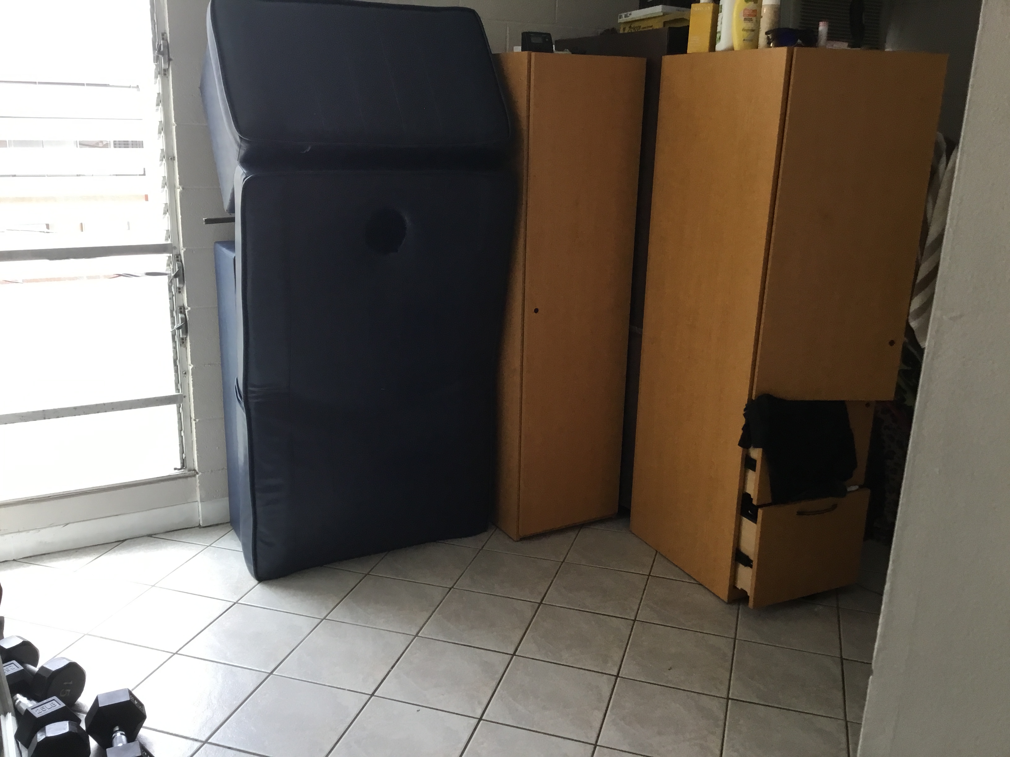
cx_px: 505
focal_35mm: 31
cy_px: 378
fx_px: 904
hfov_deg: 58.4
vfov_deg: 45.4
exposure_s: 1/40
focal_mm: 3.3
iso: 32
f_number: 2.4
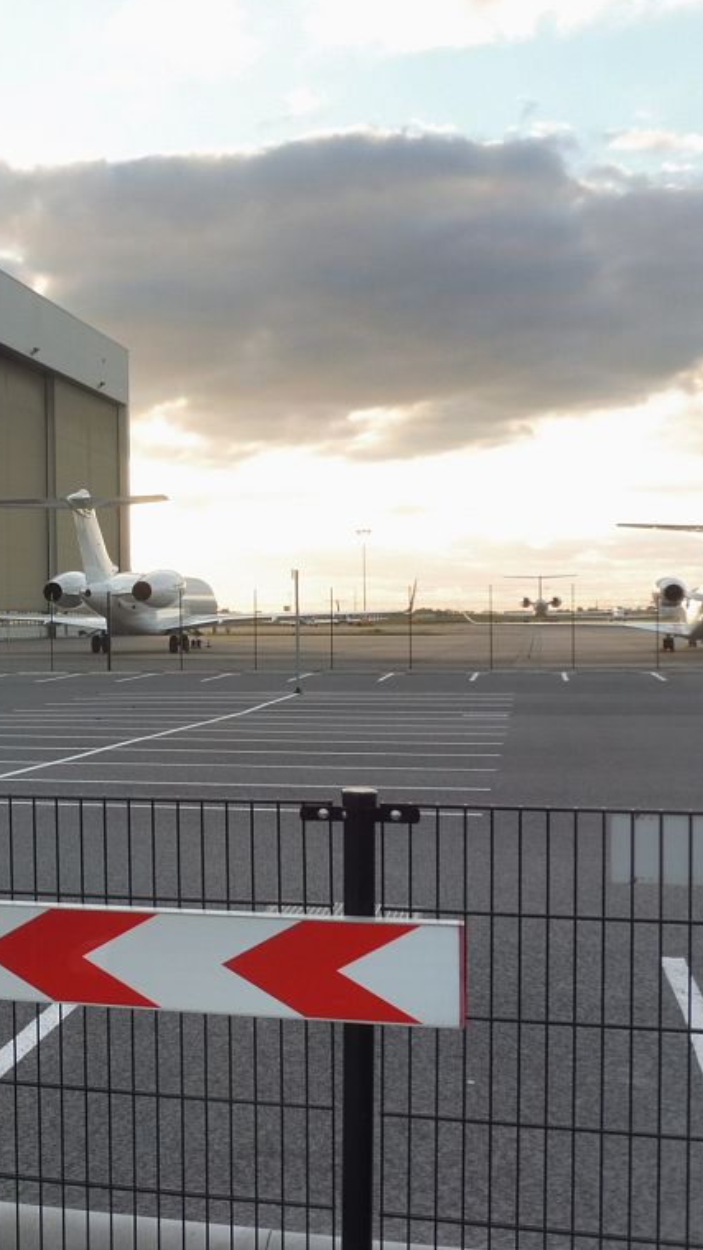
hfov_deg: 22.4
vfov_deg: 41.3
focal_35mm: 50
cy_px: 624
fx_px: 1657
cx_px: -102
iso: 100
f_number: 5
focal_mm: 6.1
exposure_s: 1/100
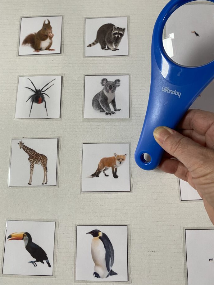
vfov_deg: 61.6
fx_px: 239
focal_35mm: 29
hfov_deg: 48.2
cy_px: 134
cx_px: 117
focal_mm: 4.25
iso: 160
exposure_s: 1/60
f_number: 1.8
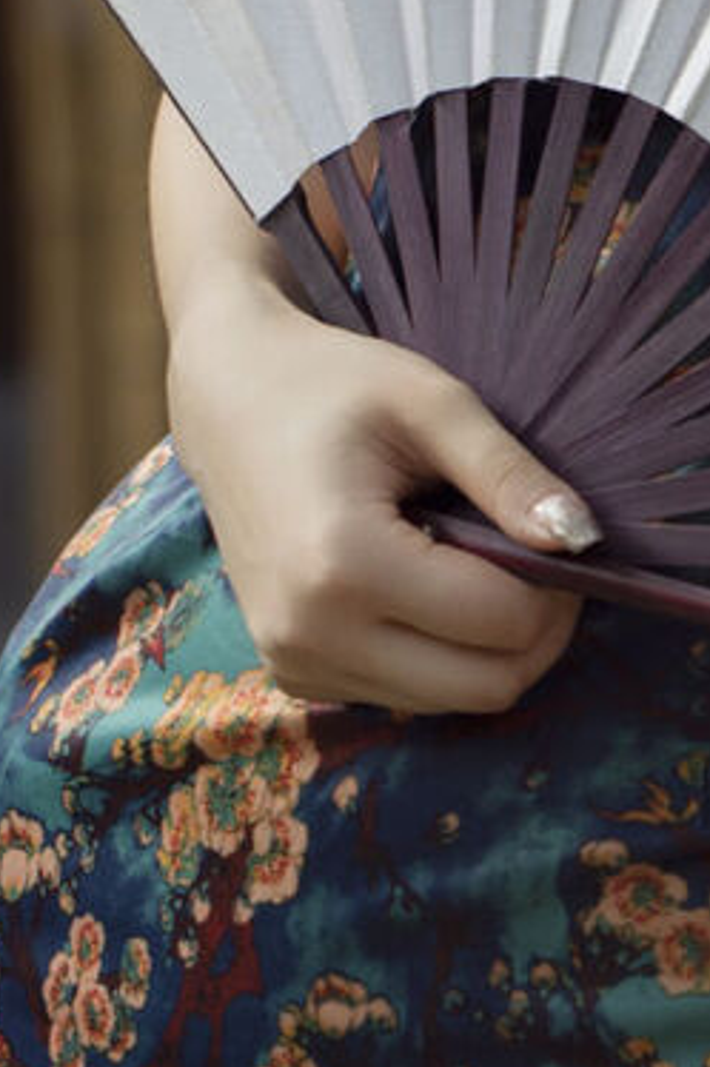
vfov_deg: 4.9
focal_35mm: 417
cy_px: -27
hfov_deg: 3.3
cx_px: 861
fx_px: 12347
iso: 160
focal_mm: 100
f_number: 4
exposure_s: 1/200
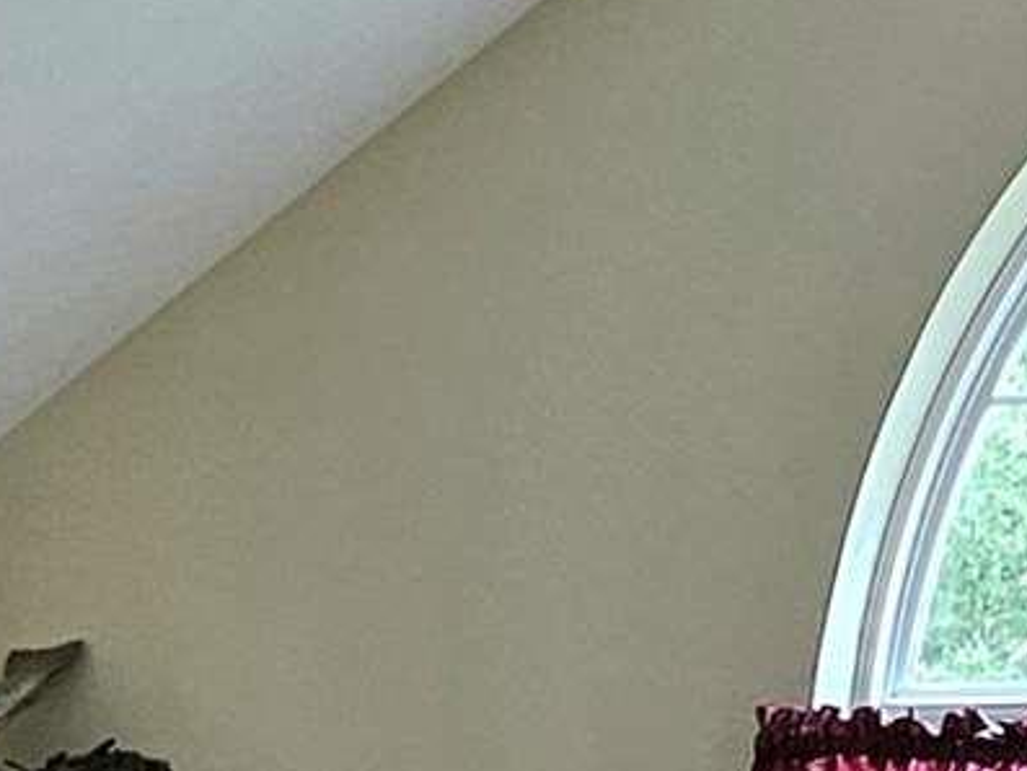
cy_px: 1617
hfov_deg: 10.6
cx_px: -696
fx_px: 5283
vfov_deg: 7.9
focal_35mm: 178
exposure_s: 1/120
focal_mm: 6.3
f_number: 1.7
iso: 125
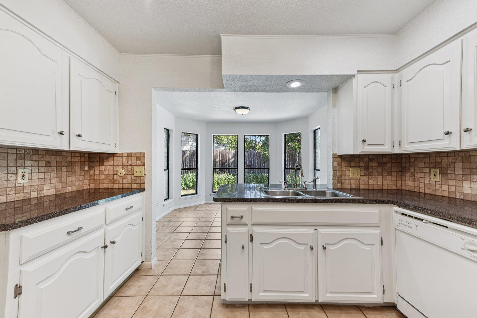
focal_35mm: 14
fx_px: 186
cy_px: 159
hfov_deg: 104.2
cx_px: 238
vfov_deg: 81.2
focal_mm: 14
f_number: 8
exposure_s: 1/10
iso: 100
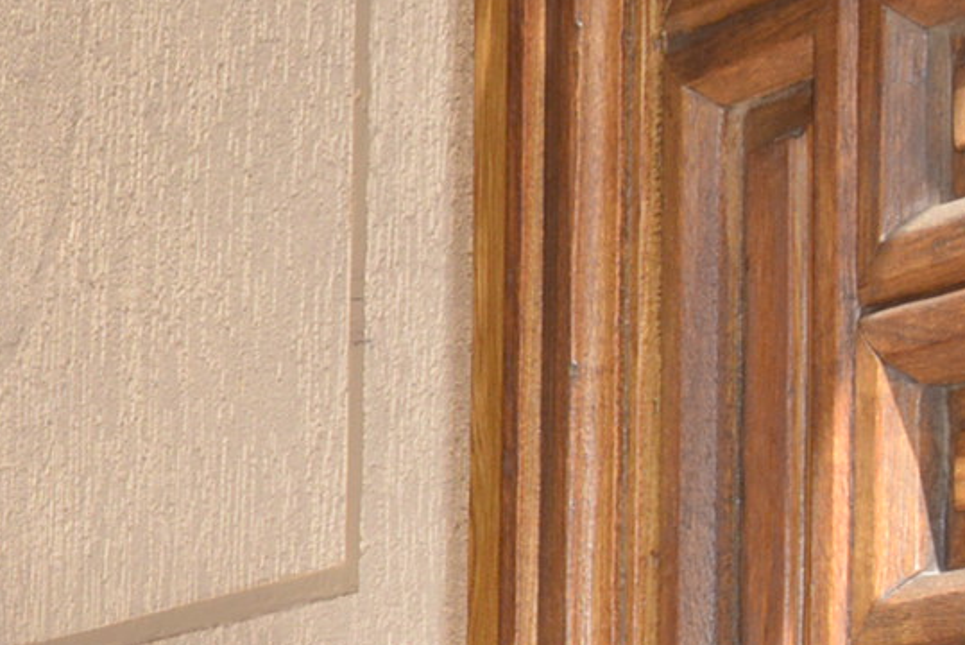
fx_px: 4687
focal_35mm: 175
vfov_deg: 7.6
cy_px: 1229
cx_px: -1430
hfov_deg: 10.1
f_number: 8
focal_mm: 21
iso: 400
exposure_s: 1/200
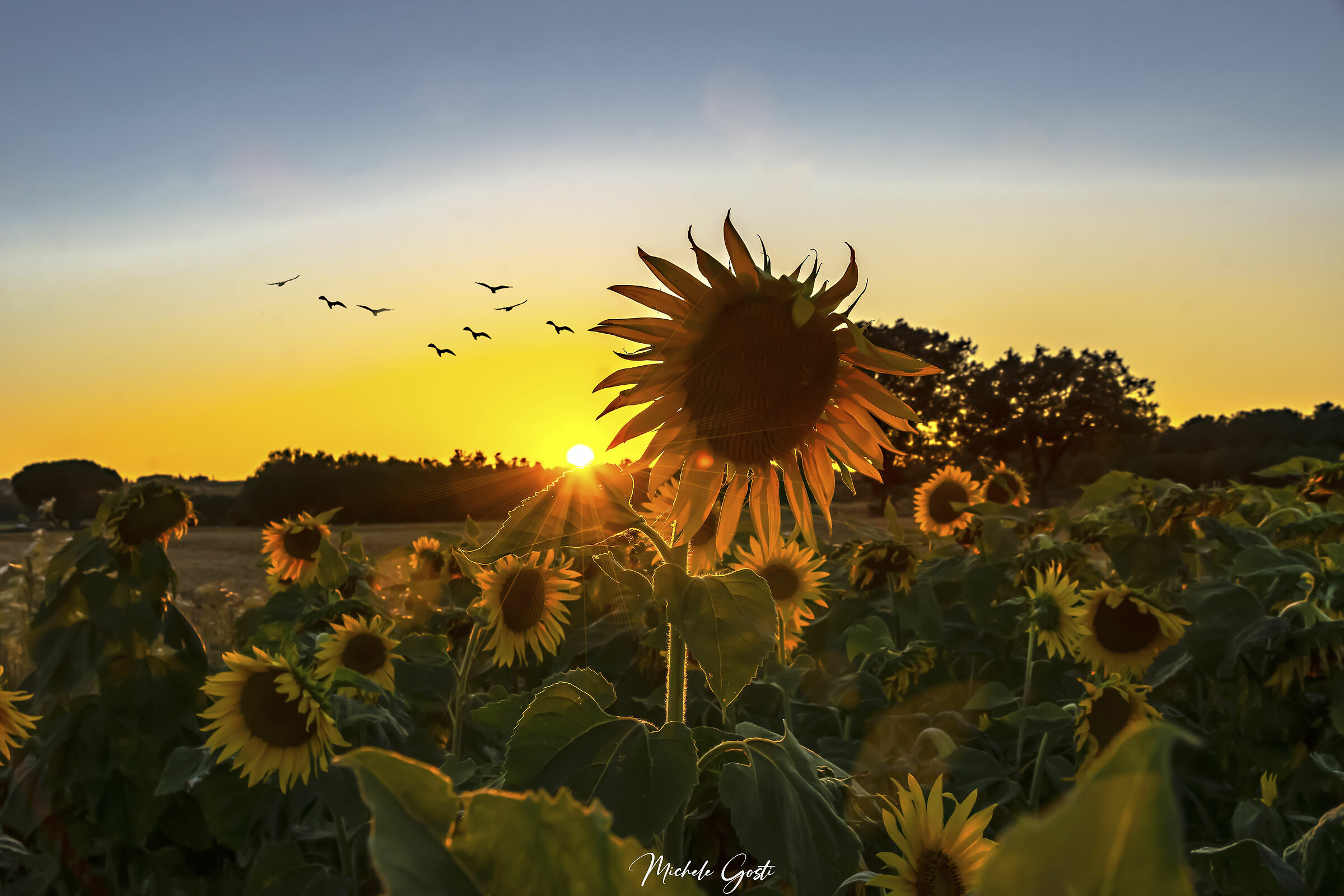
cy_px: 448
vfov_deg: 34.2
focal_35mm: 39
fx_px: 1456
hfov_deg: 49.6
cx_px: 672
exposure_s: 1/160
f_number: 11
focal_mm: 26
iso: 160
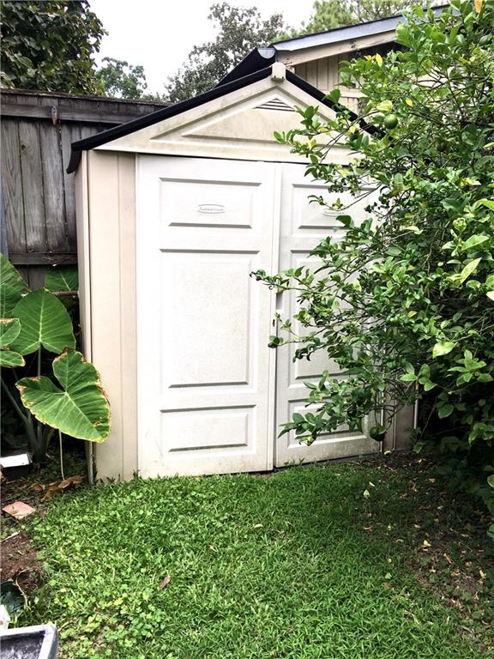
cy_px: 330
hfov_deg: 48.2
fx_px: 552
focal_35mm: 29
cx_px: 247
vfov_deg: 61.7
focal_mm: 4.15
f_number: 2.2
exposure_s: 1/342
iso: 25
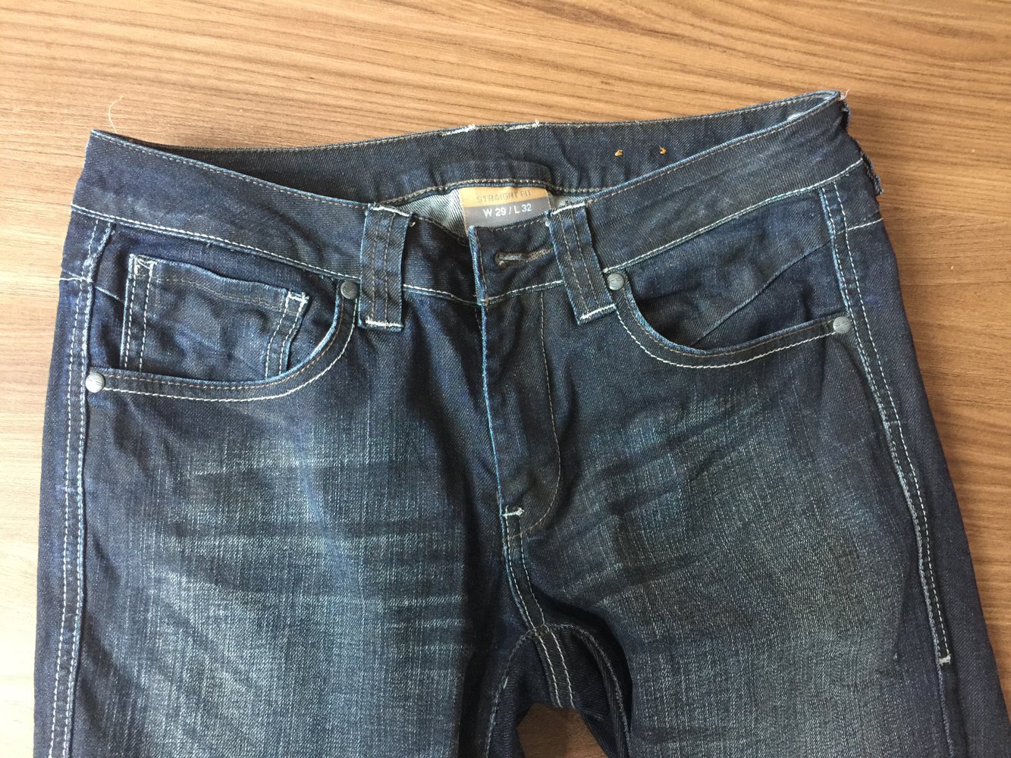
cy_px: 379
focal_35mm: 29
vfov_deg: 48.2
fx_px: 847
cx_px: 506
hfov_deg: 61.7
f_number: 2.2
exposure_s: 1/10
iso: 100
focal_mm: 4.15
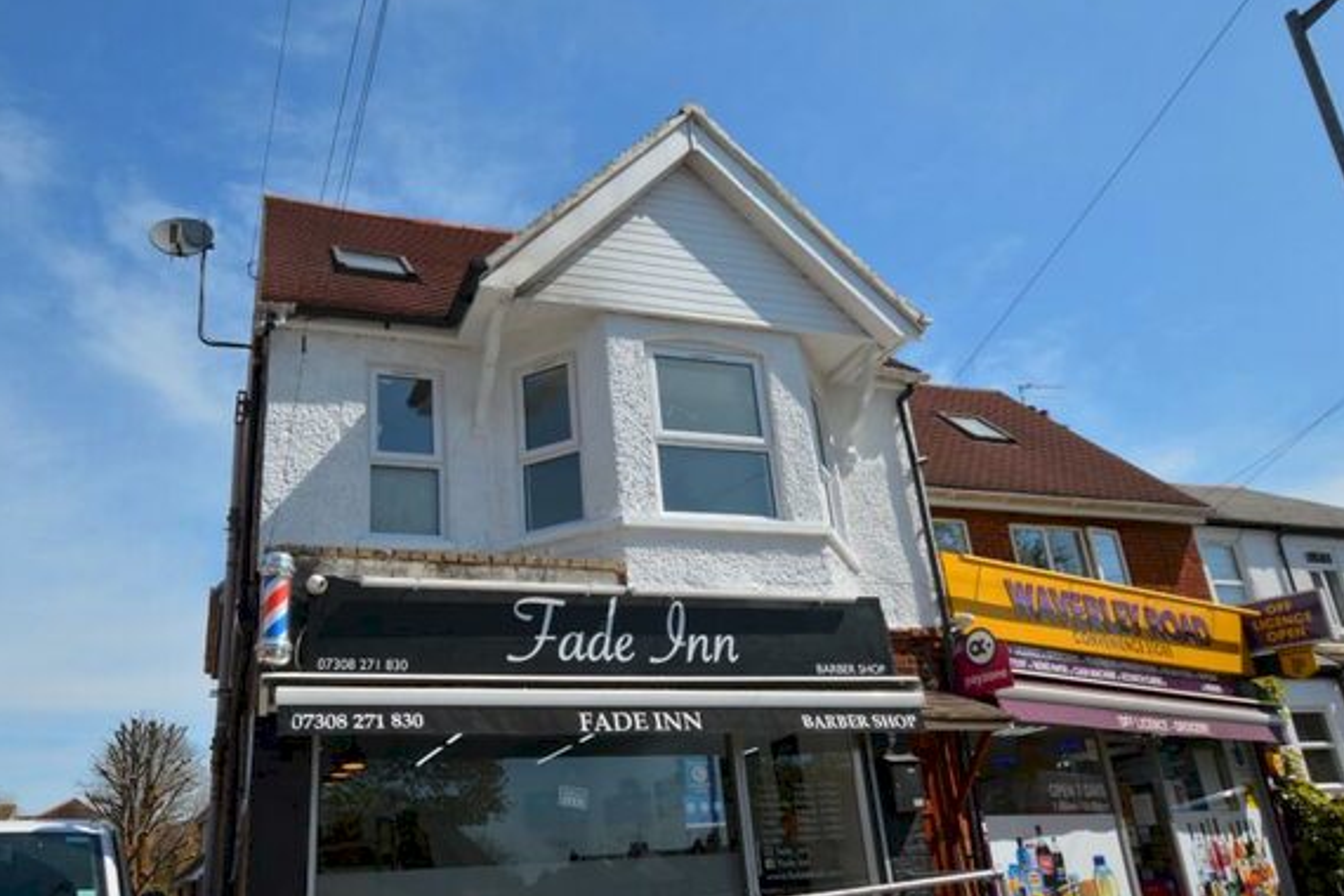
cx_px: 589
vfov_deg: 47.0
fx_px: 1031
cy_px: 467
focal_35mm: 28
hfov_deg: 66.0
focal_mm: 15
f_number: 8
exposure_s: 1/320
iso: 100
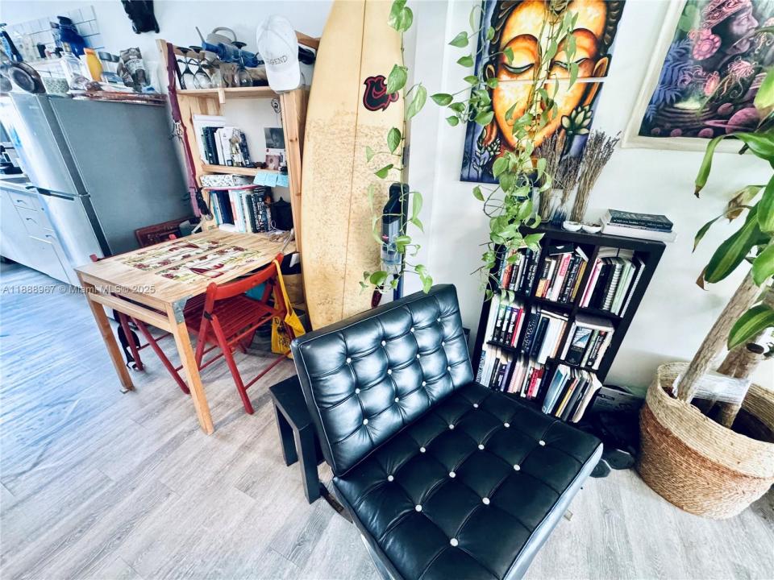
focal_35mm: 14
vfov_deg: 85.7
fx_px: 313
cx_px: 387
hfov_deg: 102.1
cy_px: 290
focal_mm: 2.22
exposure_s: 1/60
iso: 1000
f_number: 2.2
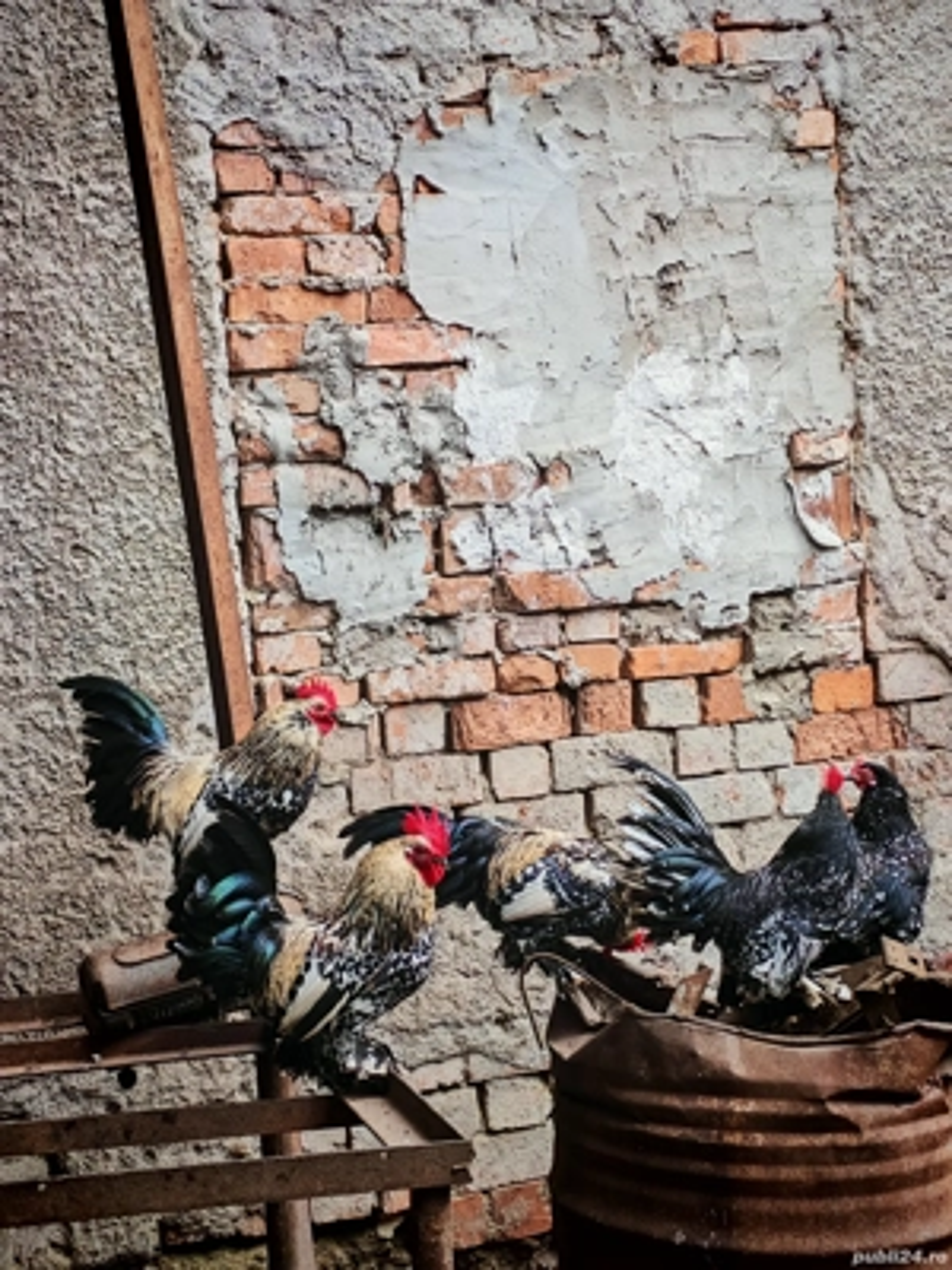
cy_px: 635
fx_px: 2493
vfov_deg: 28.6
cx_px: 476
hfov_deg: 21.6
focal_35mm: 68
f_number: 1.9
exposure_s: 1/100
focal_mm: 6.12
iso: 320
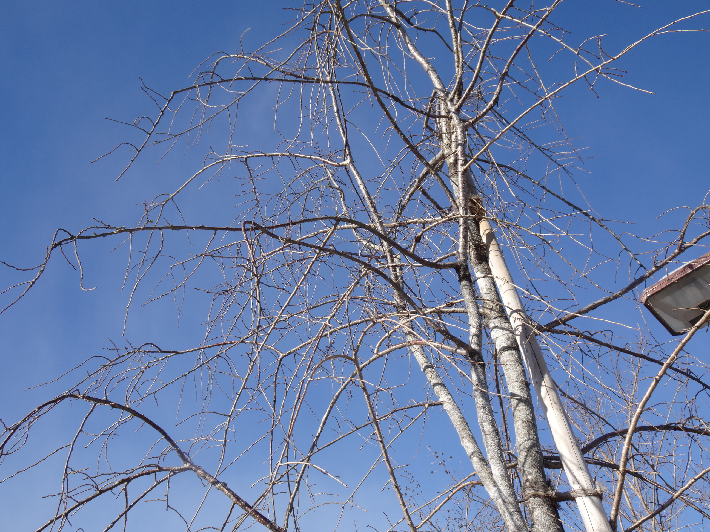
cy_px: 266
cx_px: 355
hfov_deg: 54.0
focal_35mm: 34
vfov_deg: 41.8
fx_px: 697
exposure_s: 1/640
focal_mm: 5.74
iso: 80
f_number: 4
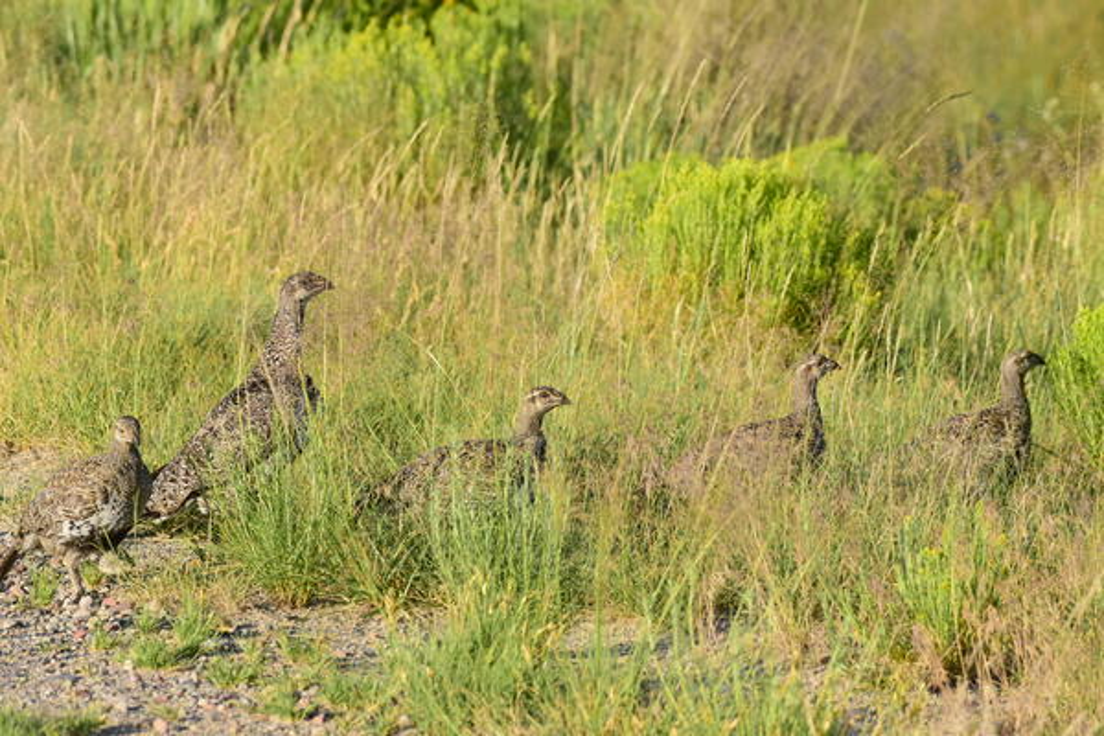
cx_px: 552
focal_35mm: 405
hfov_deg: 5.1
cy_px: 368
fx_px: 12419
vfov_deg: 3.4
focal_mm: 270
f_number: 8
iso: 800
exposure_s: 1/1600
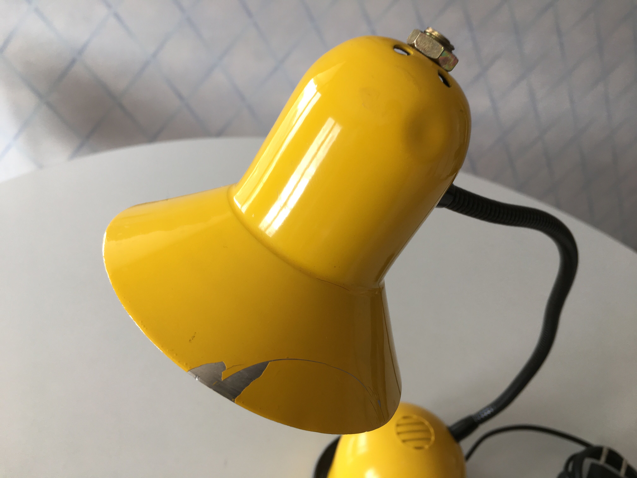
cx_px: 318
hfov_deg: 61.7
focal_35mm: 29
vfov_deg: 48.2
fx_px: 534
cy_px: 239
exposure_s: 1/50
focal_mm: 4.15
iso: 32
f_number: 2.2
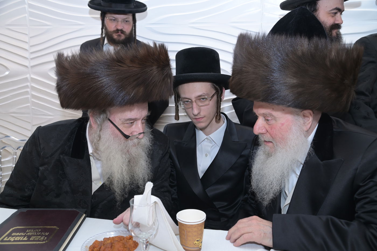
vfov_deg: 42.3
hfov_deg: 60.3
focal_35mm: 31
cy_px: 126
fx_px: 324
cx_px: 188
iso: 1250
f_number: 5.6
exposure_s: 1/200
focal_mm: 31
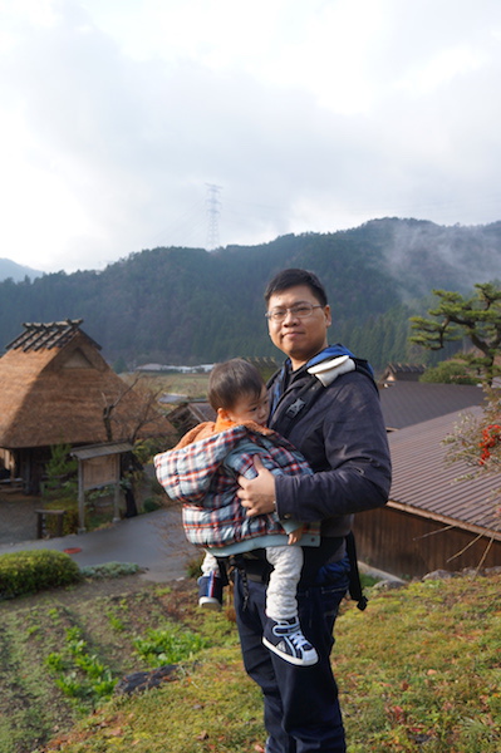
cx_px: 250
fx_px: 565
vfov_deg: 67.4
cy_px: 376
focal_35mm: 27
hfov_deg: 47.9
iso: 200
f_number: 4.5
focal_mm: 18
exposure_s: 1/400
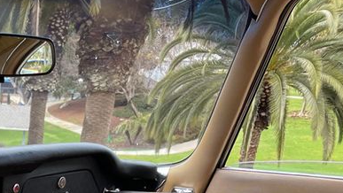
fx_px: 682
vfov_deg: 14.7
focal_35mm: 75
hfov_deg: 25.2
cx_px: -76
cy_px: 315
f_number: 1.6
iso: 32
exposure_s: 1/440
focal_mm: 4.2
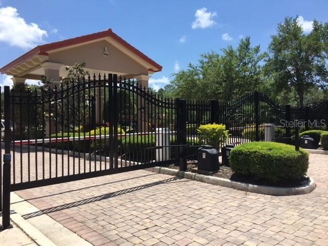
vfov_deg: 48.2
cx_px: 164
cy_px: 123
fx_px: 275
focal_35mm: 29
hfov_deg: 61.7
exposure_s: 1/1282
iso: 25
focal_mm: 4.15
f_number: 2.2
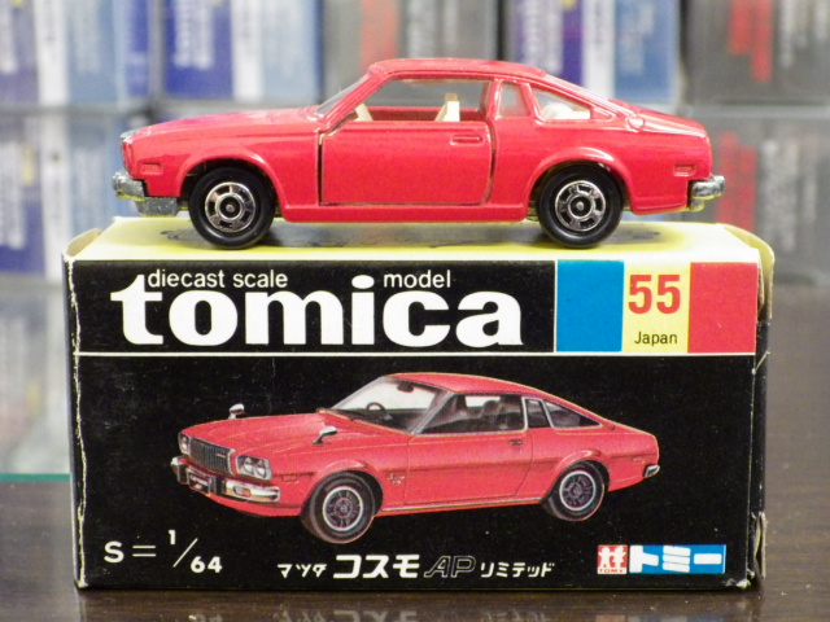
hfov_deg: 27.4
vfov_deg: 20.7
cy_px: 311
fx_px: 1702
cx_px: 415
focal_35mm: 71
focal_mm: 12.8
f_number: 4.2
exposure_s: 1/25
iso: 1250
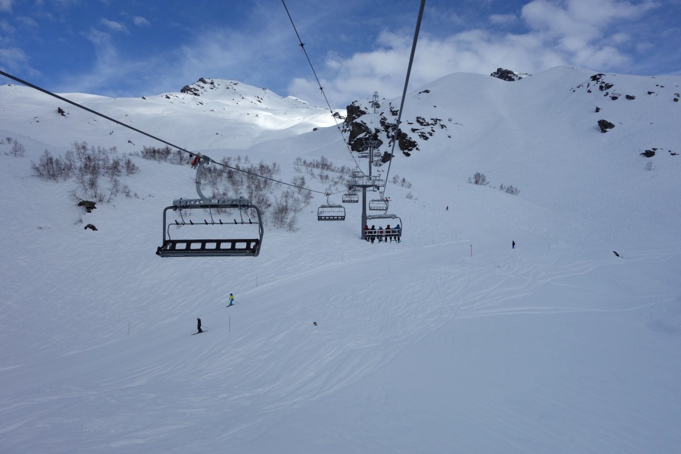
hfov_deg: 65.5
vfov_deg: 46.4
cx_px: 340
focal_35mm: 28
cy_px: 227
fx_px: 530
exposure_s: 1/800
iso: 125
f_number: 7.1
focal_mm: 10.4
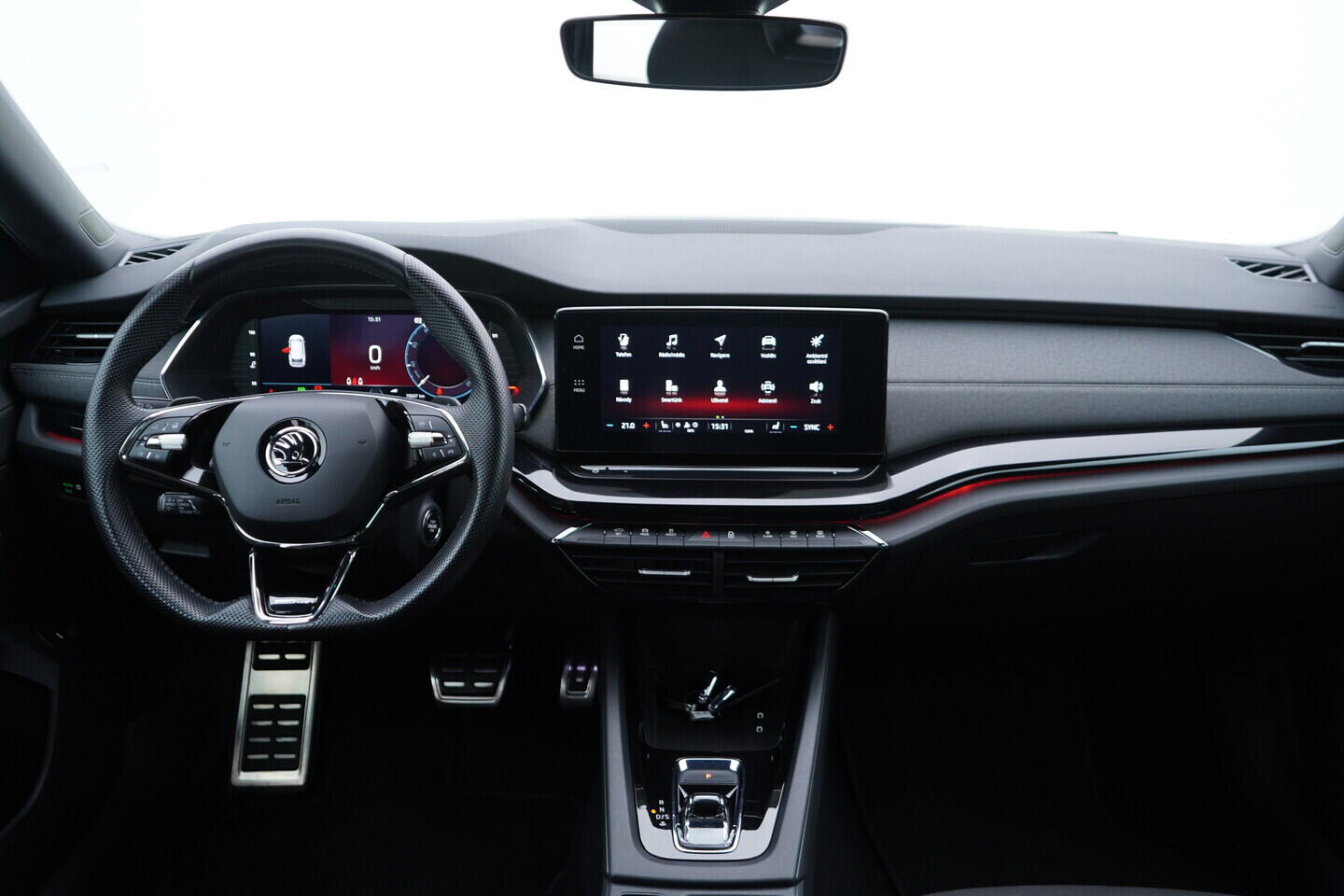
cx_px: 672
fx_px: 1344
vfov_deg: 36.9
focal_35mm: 36
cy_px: 448
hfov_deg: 53.1
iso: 200
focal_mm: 24
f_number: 2.8
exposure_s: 1/40
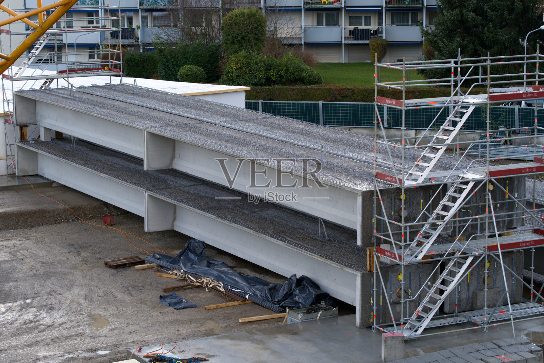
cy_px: 182
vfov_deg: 15.6
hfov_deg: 23.1
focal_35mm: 88
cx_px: 272
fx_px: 1331
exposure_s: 1/160
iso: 320
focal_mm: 88
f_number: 4
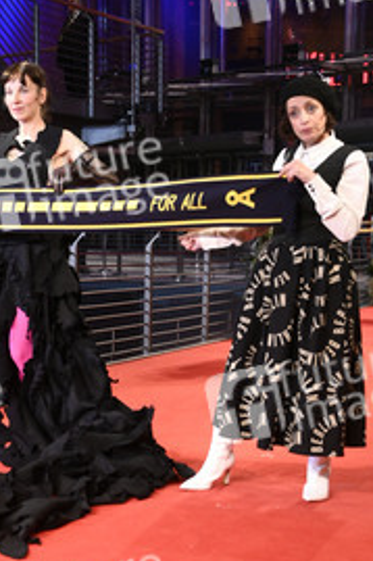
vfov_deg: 30.1
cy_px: 292
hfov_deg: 20.2
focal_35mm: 67
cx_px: 123
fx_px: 1043
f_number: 4.5
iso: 5000
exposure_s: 1/250
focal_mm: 45
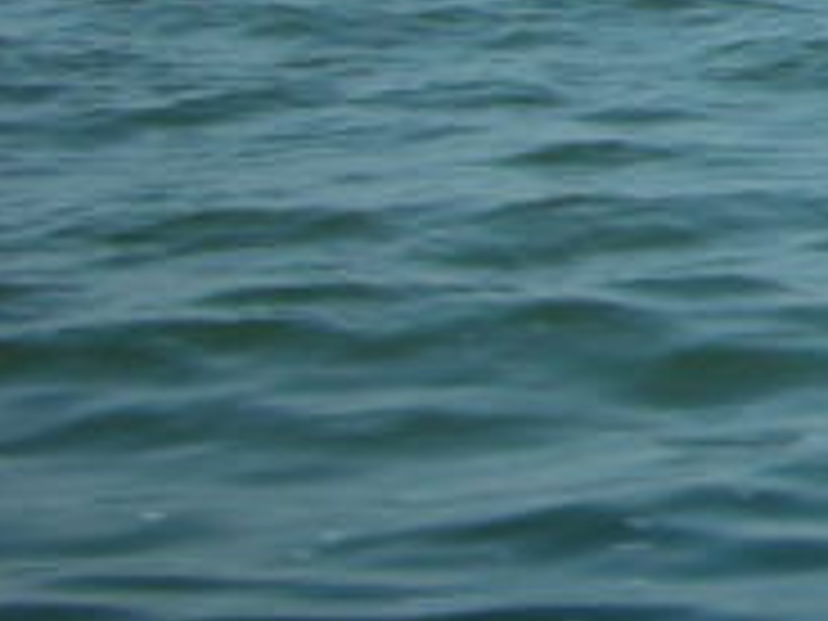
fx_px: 4664
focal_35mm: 195
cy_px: -315
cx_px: 2218
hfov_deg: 8.8
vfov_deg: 7.5
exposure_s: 1/72.1
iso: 50
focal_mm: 5.8
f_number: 8.5
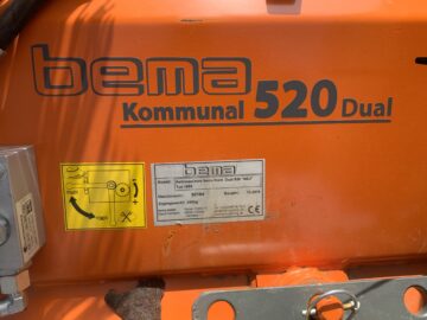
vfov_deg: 48.2
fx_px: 358
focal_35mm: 29
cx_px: 214
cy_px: 160
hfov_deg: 61.7
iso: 16
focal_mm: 3
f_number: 1.8
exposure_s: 1/719
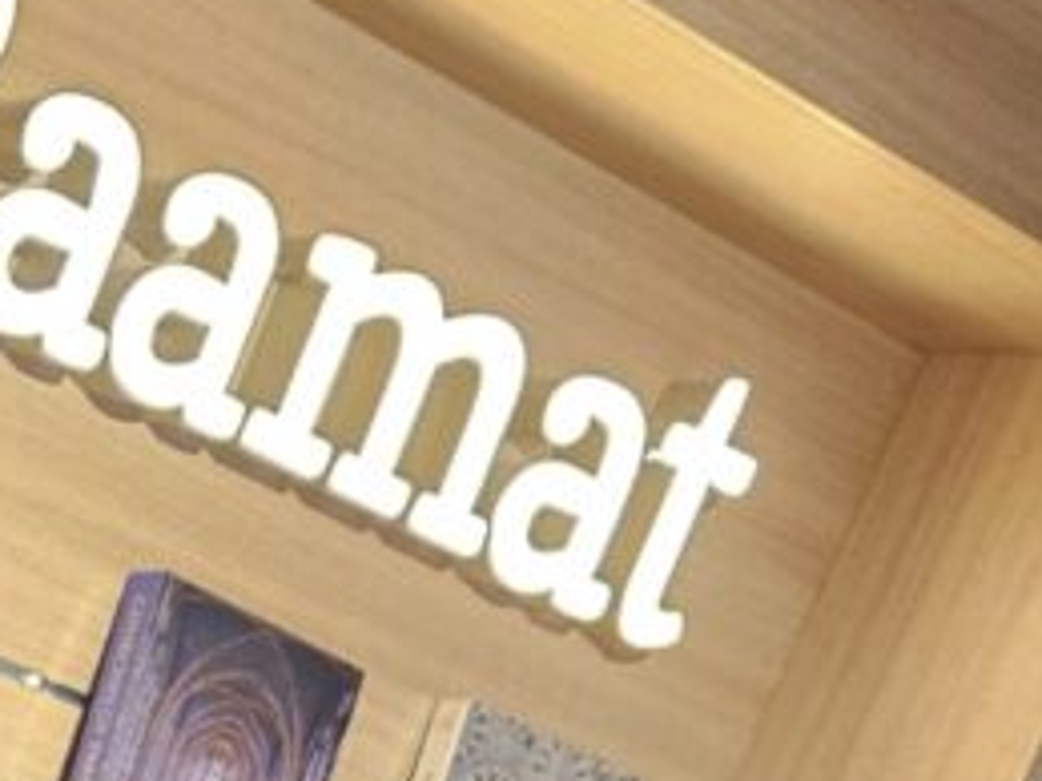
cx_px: -1014
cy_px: 1423
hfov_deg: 16.6
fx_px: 2738
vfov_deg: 14.3
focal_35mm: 91
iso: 500
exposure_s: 1/40
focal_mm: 5.4
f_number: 1.8
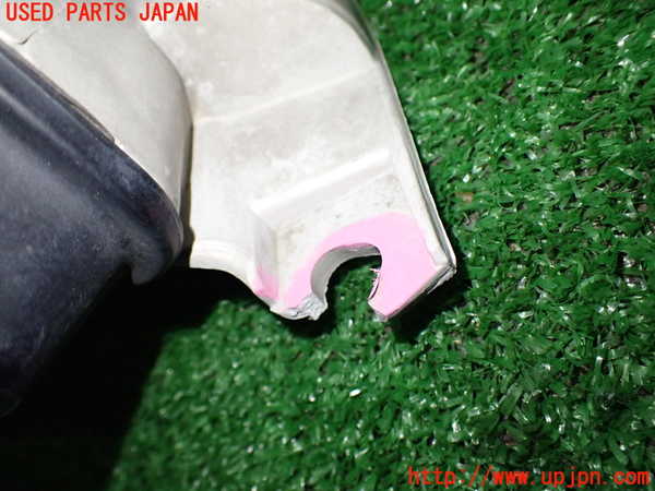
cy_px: 246
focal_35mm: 30
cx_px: 328
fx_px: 568
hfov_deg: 60.0
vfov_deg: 46.8
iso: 400
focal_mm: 5.4
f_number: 2.3
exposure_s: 1/125
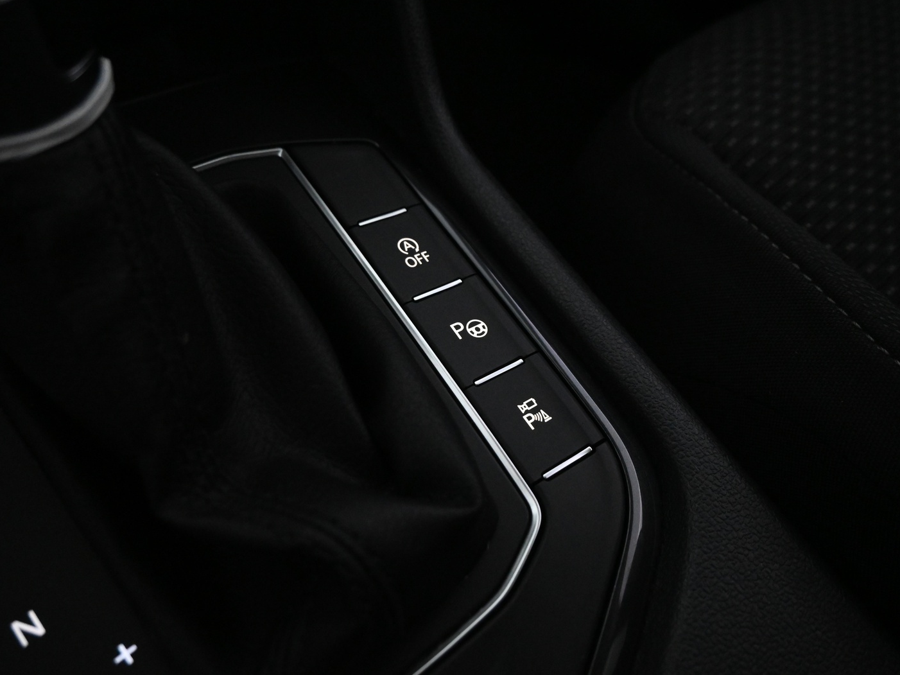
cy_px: 329
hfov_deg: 60.0
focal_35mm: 30
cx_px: 468
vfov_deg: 46.8
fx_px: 780
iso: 5000
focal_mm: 18
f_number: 4.5
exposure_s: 1/80
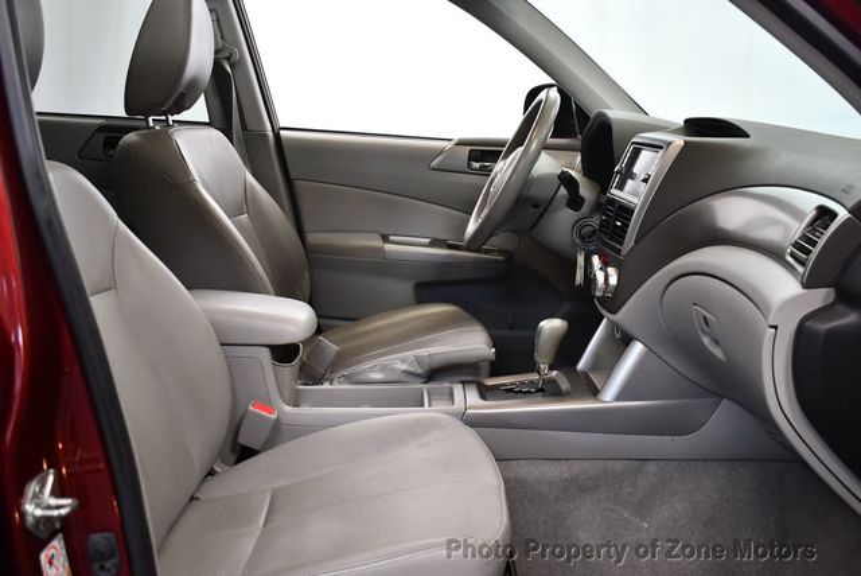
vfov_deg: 36.9
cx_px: 430
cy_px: 288
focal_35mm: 36
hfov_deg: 53.1
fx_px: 862
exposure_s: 1/125
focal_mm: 18
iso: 1250
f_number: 3.5
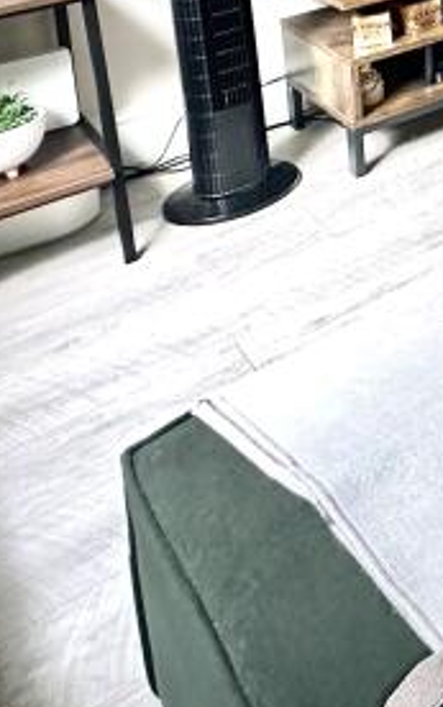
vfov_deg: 29.0
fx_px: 1060
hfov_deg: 16.0
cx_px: 971
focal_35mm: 55
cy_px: -241
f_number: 2.2
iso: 160
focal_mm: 2.22
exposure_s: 1/99
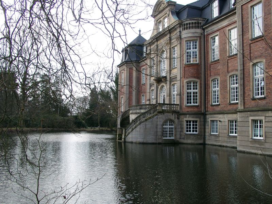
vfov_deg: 41.8
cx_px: 136
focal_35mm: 34
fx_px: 267
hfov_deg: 54.0
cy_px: 102
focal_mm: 7.13
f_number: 4
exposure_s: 1/211
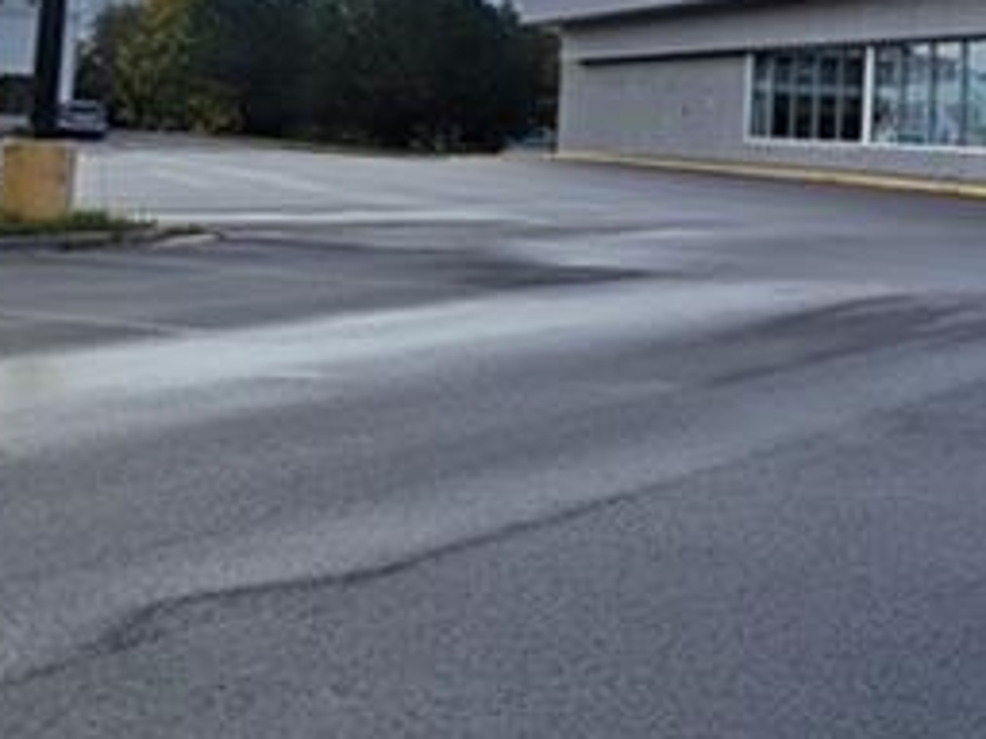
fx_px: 1709
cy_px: 38
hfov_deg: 28.2
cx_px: 1175
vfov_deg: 23.6
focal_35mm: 60
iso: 16
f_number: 1.8
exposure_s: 1/603
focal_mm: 6.7
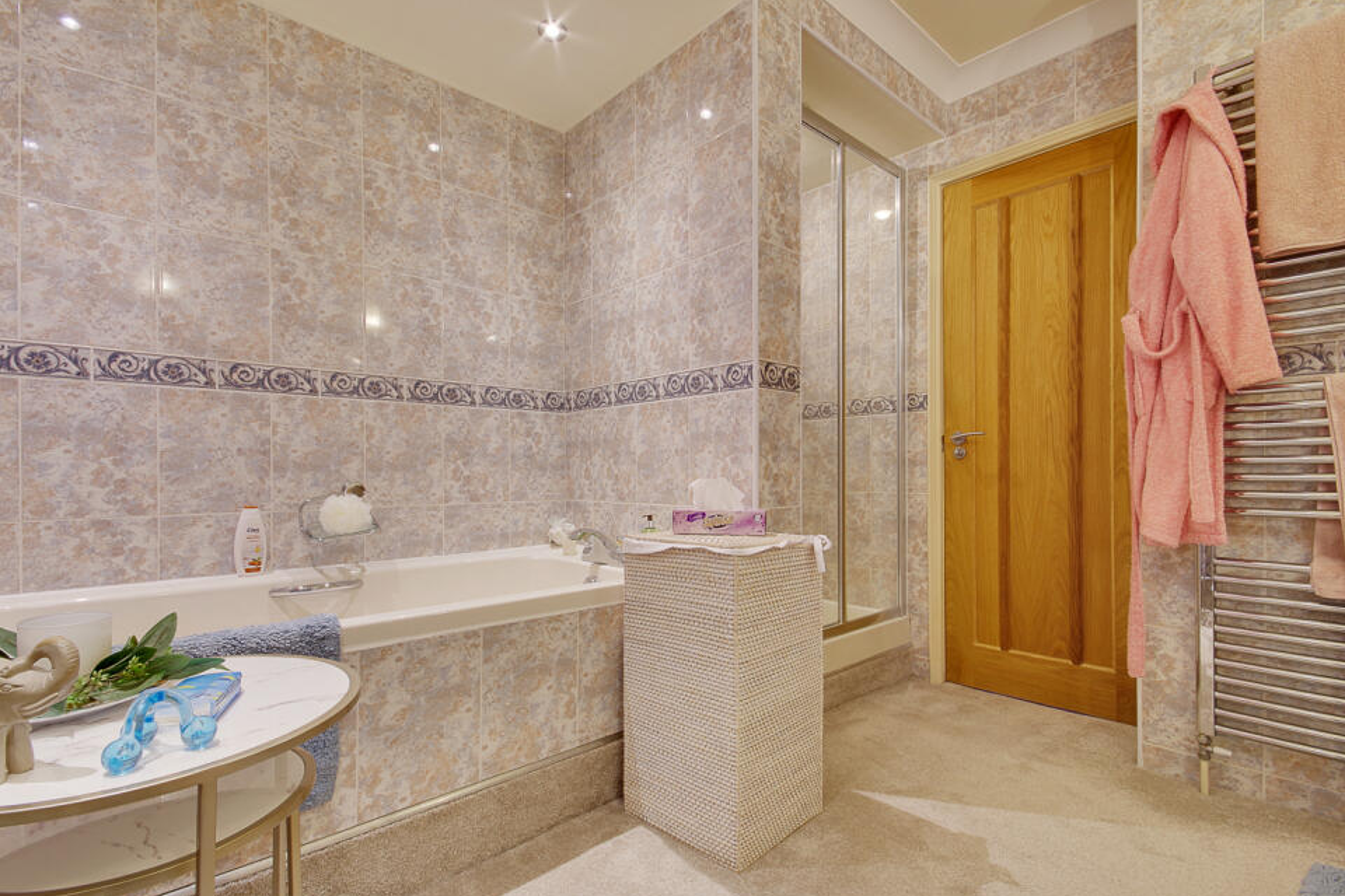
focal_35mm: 16
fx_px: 598
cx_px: 639
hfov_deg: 96.7
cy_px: 464
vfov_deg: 73.7
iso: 100
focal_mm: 10
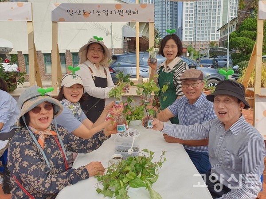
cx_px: 133
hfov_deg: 67.3
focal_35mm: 26
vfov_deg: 53.0
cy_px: 100
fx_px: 200
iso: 50
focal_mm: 4.3
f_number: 2.4
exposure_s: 1/1429
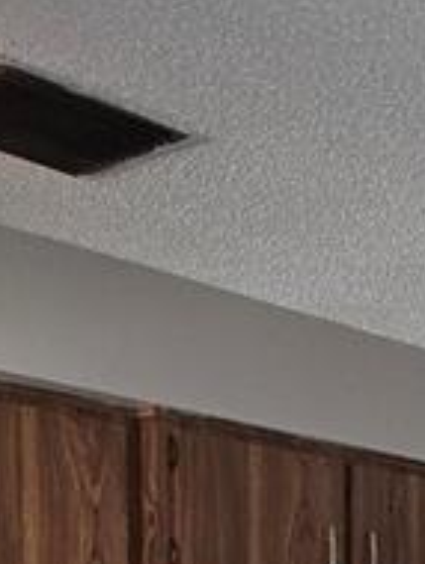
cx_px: 749
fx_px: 1339
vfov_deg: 20.7
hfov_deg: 15.6
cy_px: 822
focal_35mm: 82
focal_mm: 2.2
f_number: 2.2
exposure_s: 1/60
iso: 50
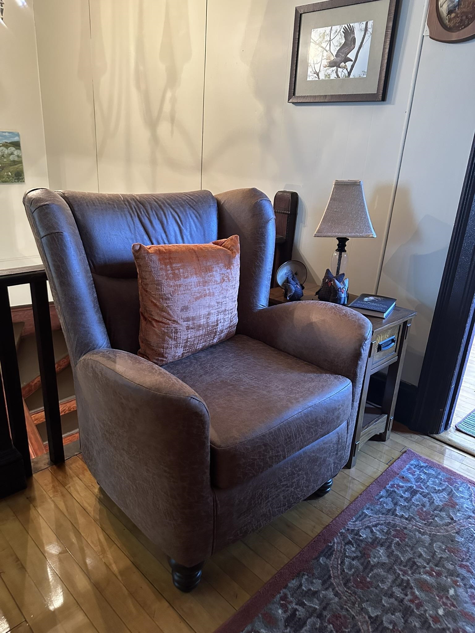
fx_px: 439
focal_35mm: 24
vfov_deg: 71.6
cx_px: 238
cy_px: 316
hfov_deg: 56.8
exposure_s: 1/40
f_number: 1.78
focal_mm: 6.86
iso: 800
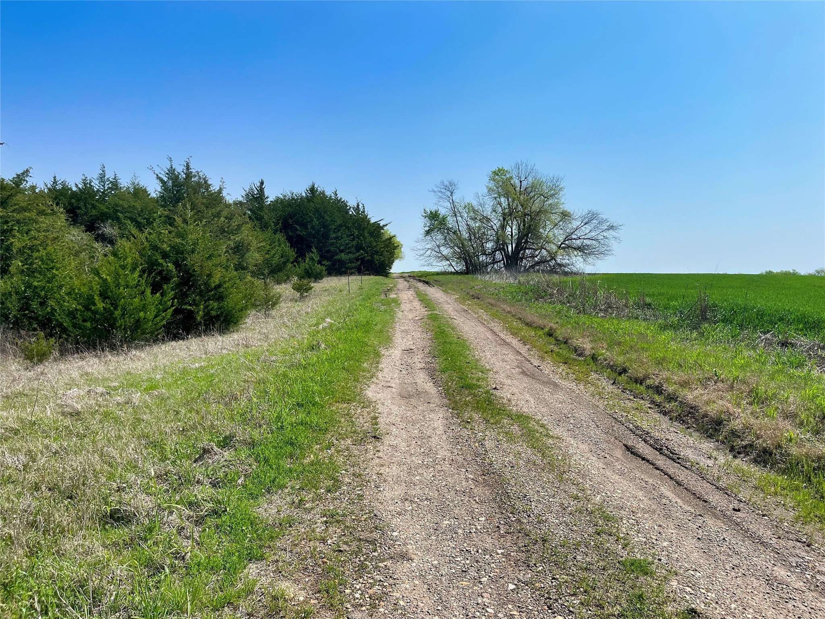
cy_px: 310
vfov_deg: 53.1
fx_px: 620
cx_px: 412
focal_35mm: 26
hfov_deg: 67.3
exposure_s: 1/5076
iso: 50
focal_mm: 5.1
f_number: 1.6
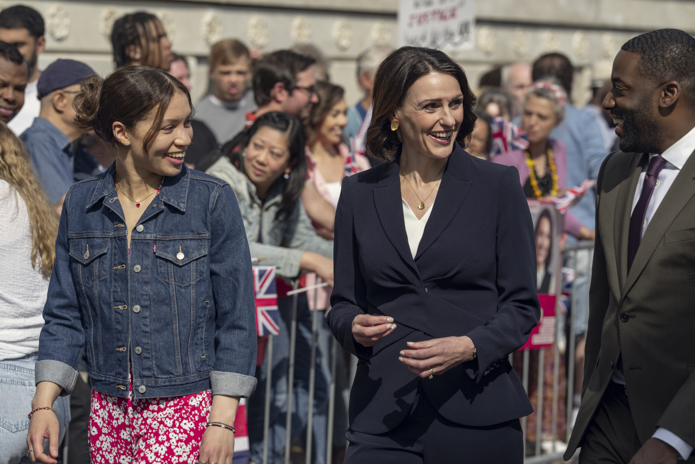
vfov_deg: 10.2
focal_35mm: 135
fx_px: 2606
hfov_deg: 15.2
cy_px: 232
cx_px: 348
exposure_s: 1/2500
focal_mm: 135
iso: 320
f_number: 4.5
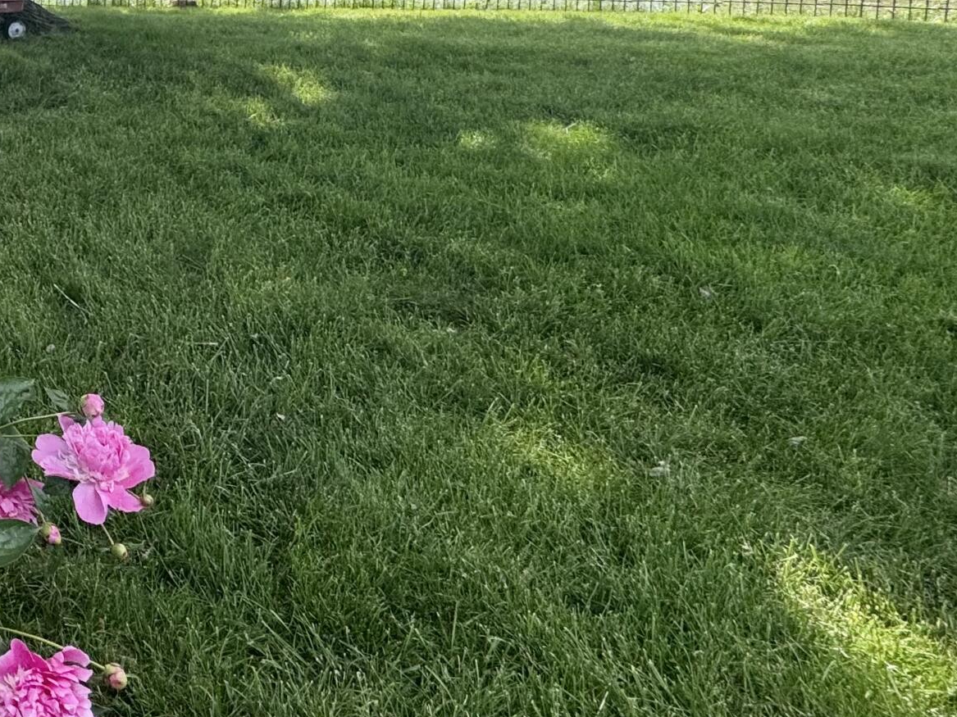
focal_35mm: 36
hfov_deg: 36.0
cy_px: -4
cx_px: -263
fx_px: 995
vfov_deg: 35.7
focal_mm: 2.22
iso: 40
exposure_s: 1/631
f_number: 2.2
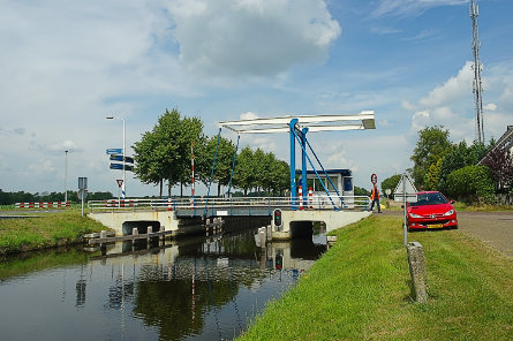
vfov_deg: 47.9
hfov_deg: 67.4
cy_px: 170
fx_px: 384
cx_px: 256
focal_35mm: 27
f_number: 11
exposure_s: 1/125
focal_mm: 18
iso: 100
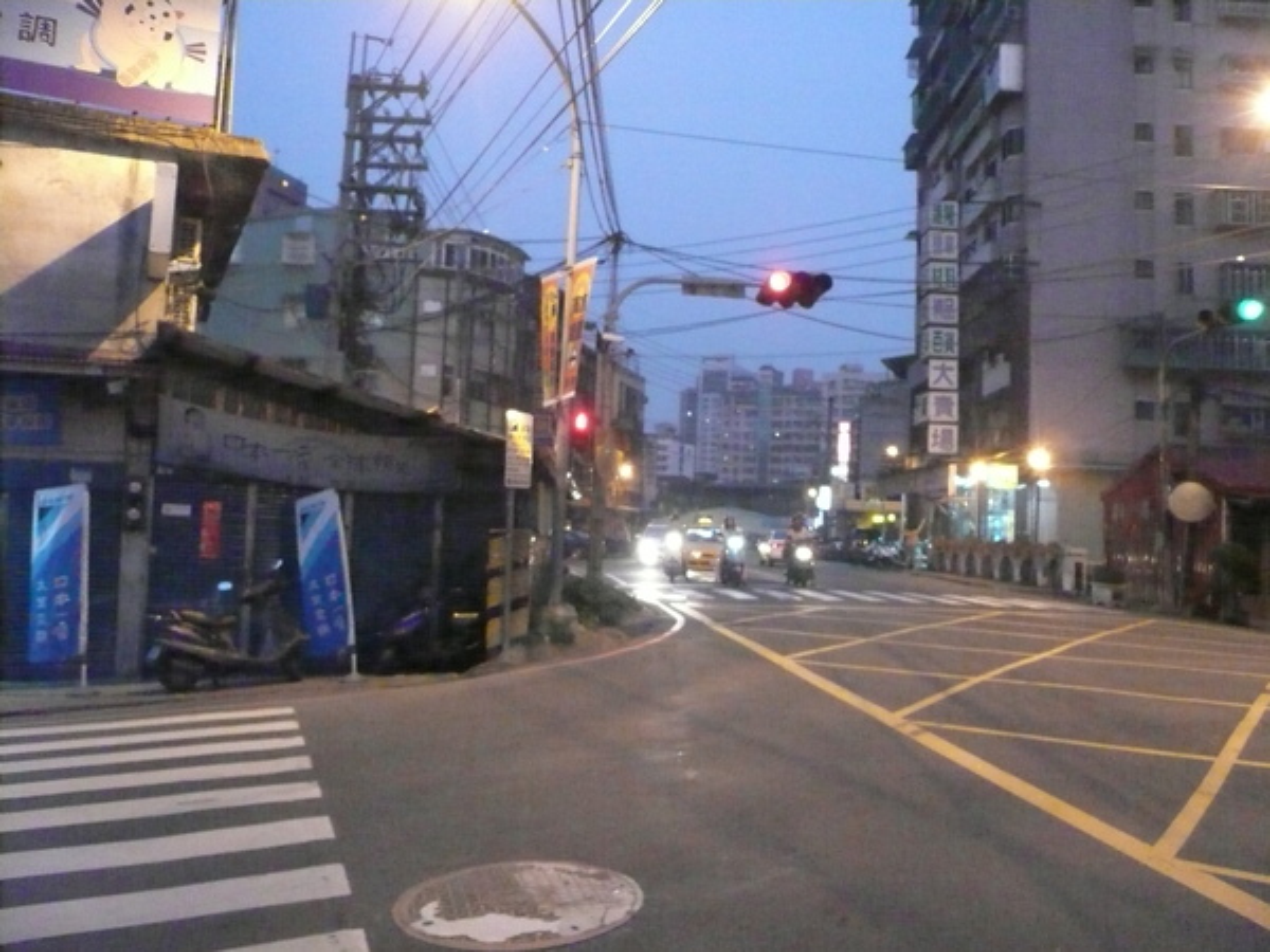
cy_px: 476
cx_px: 635
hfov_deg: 63.4
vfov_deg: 49.7
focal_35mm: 28
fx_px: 1027
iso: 1250
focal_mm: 4.6
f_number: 2.8
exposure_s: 1/40
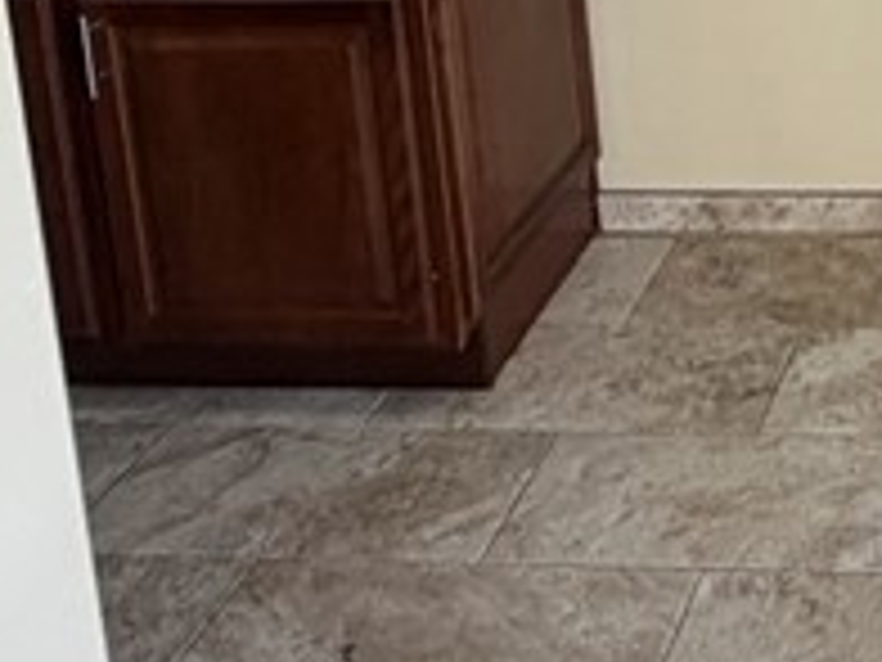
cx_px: 1071
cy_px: -288
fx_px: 1860
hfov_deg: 24.1
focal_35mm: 73
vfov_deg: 18.2
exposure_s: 1/120
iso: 125
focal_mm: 2.22
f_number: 2.2
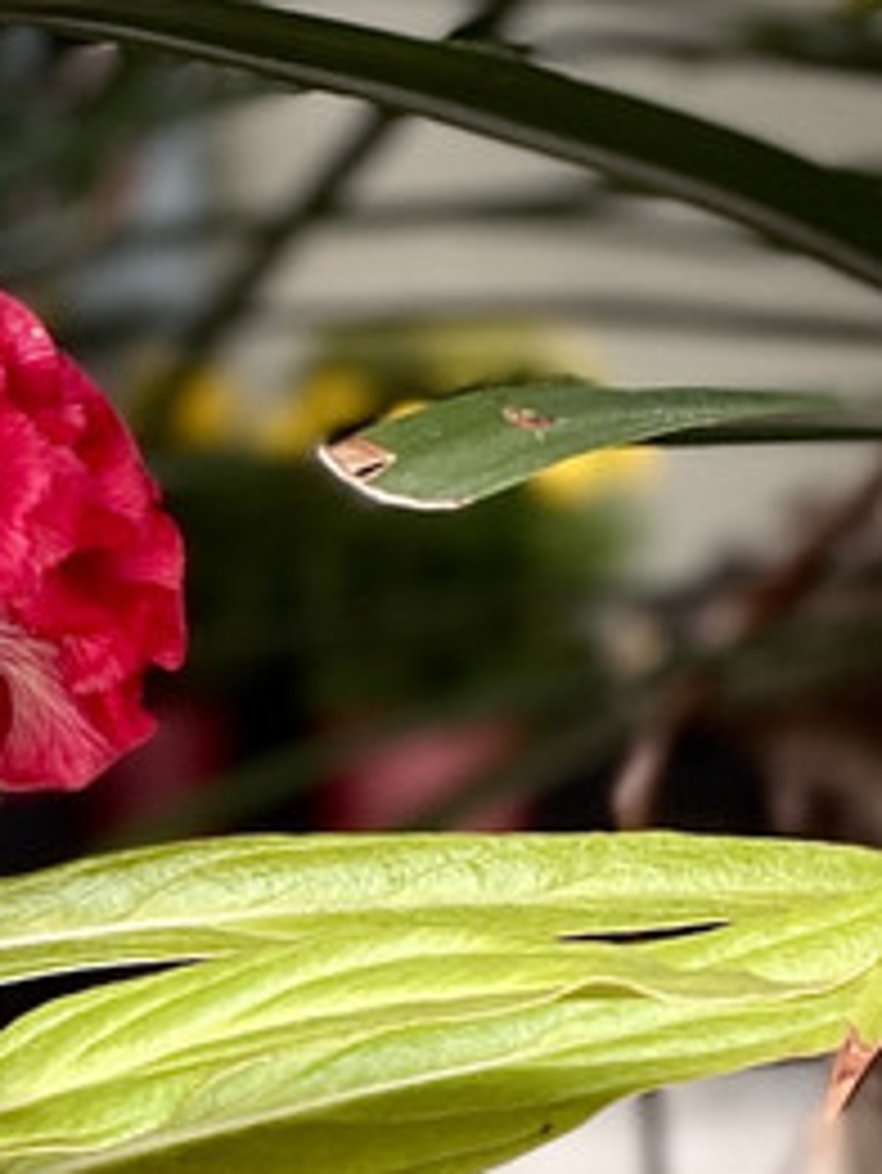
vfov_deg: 9.9
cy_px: 1561
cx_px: 1035
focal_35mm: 196
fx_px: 6653
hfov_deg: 7.5
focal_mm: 7.5
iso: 160
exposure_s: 1/40
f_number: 2.2
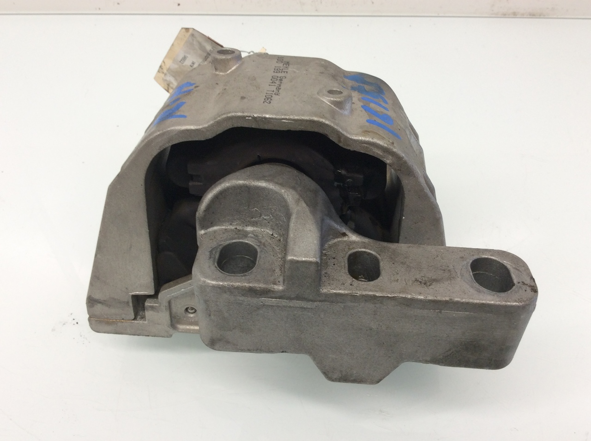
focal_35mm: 32
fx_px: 546
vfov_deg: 44.1
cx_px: 296
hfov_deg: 56.9
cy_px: 220
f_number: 2.4
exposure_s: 1/40
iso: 40
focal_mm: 3.3
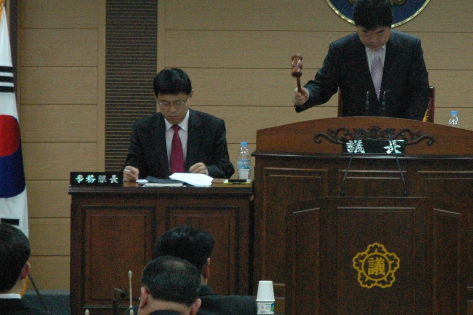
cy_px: 125
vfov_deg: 5.4
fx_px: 3308
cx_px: 382
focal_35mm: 252
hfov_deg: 8.2
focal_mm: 70
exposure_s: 1/60
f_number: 5
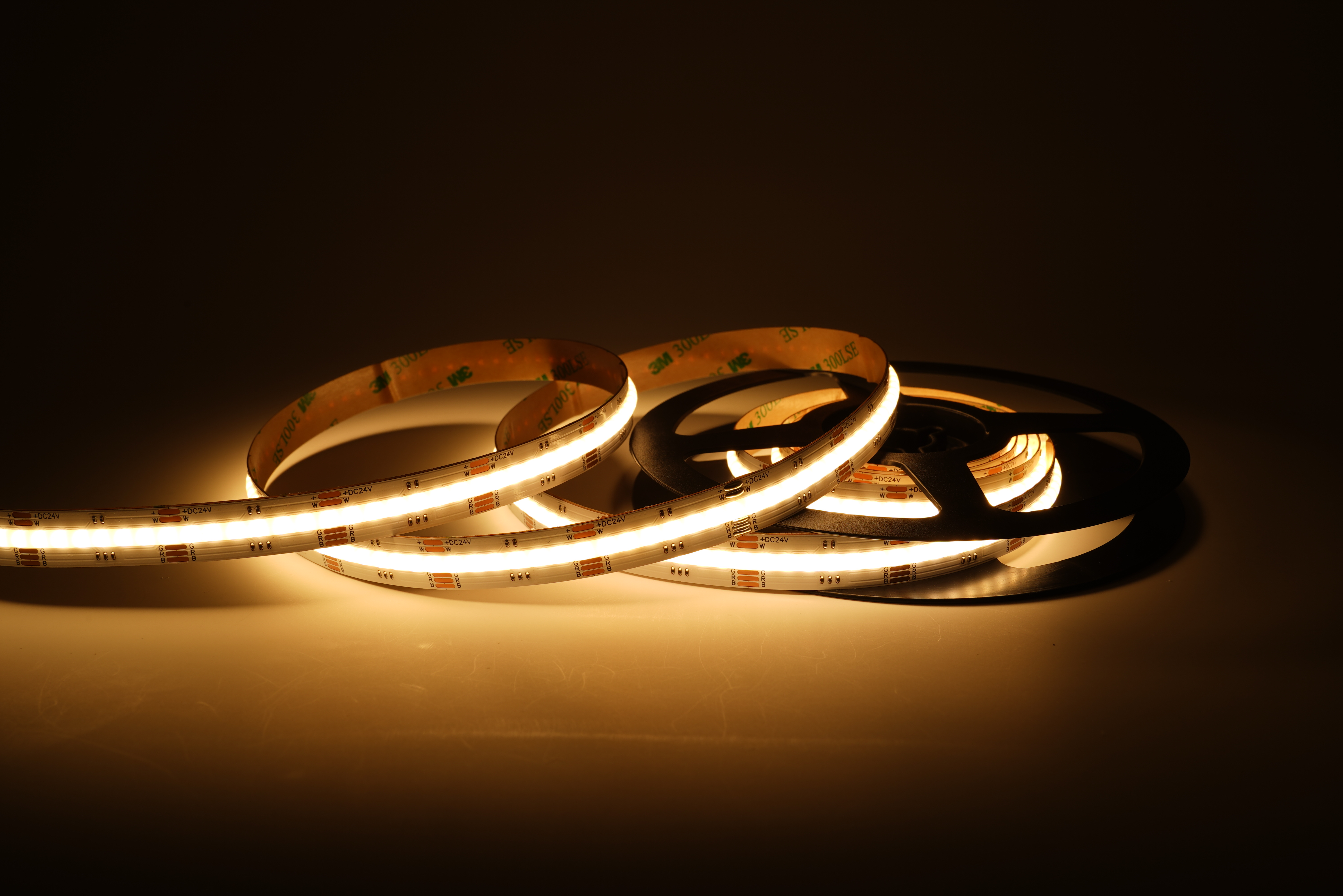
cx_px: 672
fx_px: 1418
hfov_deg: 50.7
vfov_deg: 35.1
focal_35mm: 38
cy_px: 448
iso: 64
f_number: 16
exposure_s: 1/20
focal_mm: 38
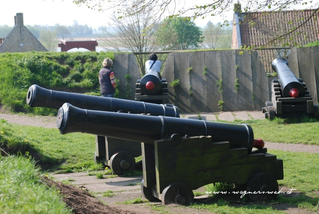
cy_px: 107
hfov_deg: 19.4
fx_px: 932
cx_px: 160
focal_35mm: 105
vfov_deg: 13.1
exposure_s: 1/320
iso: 200
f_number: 5
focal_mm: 70
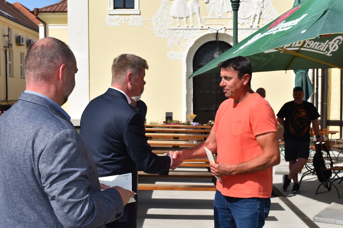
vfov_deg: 26.5
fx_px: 486
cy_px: 114
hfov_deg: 38.9
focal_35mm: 51
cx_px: 172
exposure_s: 1/200
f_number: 11
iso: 100
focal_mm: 34
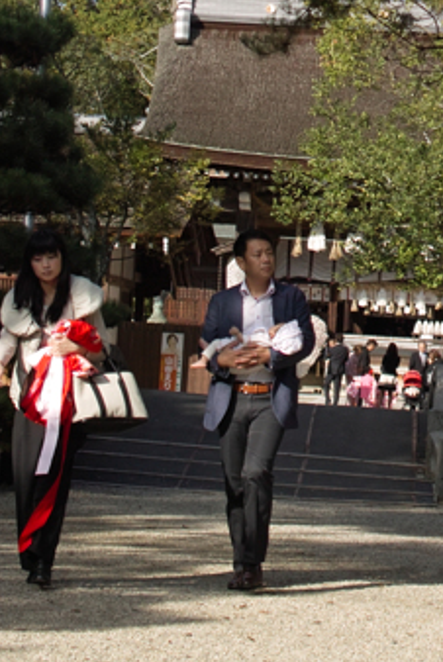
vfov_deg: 16.1
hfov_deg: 11.0
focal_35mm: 124
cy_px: -33
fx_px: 2284
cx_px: 376
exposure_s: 1/1250
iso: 100
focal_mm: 24.2
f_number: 2.8
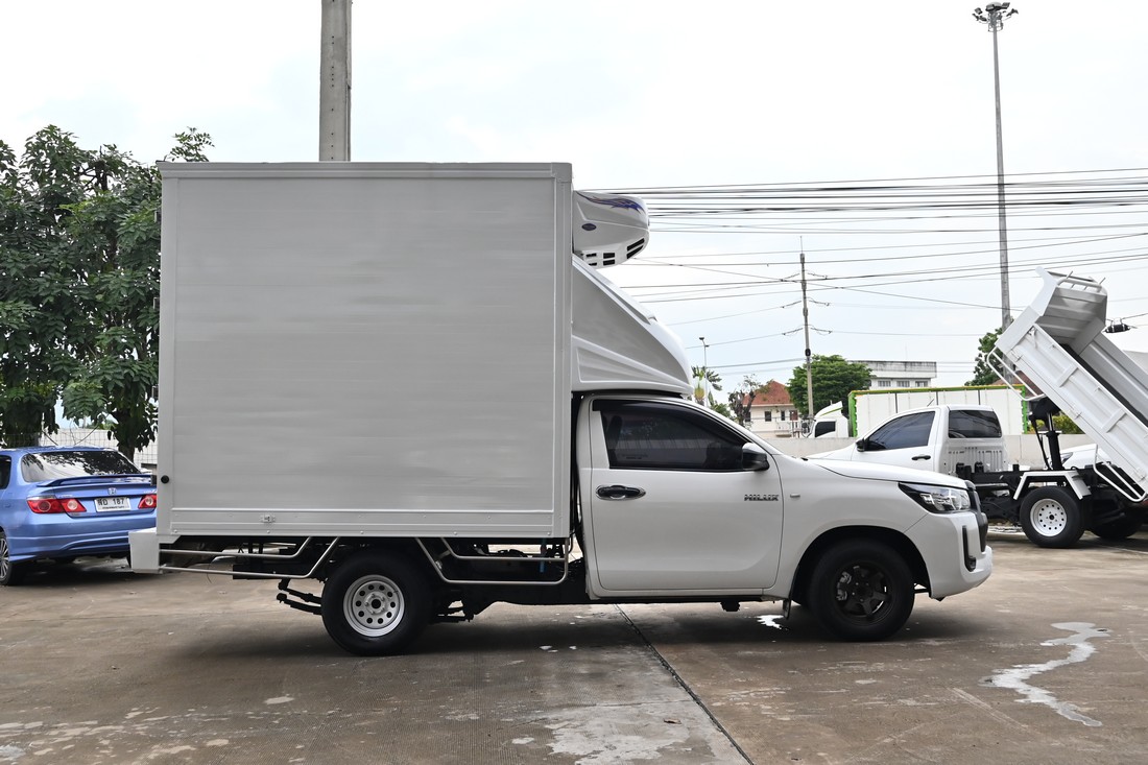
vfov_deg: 36.9
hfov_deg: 53.1
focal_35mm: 36
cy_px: 382
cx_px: 574
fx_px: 1148
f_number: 4.8
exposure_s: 1/1000
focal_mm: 24
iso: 560
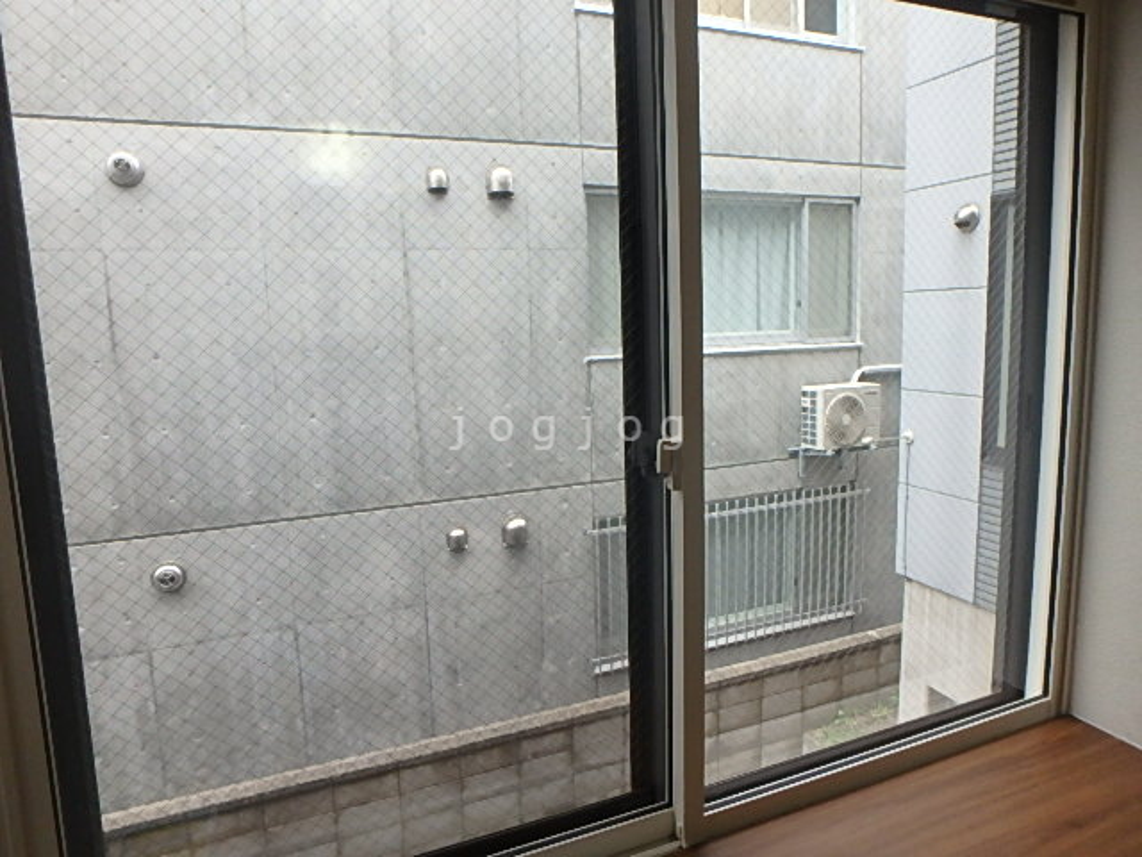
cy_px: 428
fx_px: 693
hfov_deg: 79.0
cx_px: 571
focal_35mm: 21
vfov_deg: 63.4
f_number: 3.5
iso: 400
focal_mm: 3.7
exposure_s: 1/100
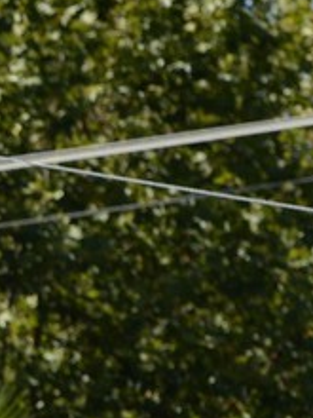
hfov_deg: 2.2
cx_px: -615
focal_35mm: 664
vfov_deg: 3.0
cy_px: 971
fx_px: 8005
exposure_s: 1/1250
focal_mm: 95
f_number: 7.1
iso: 400
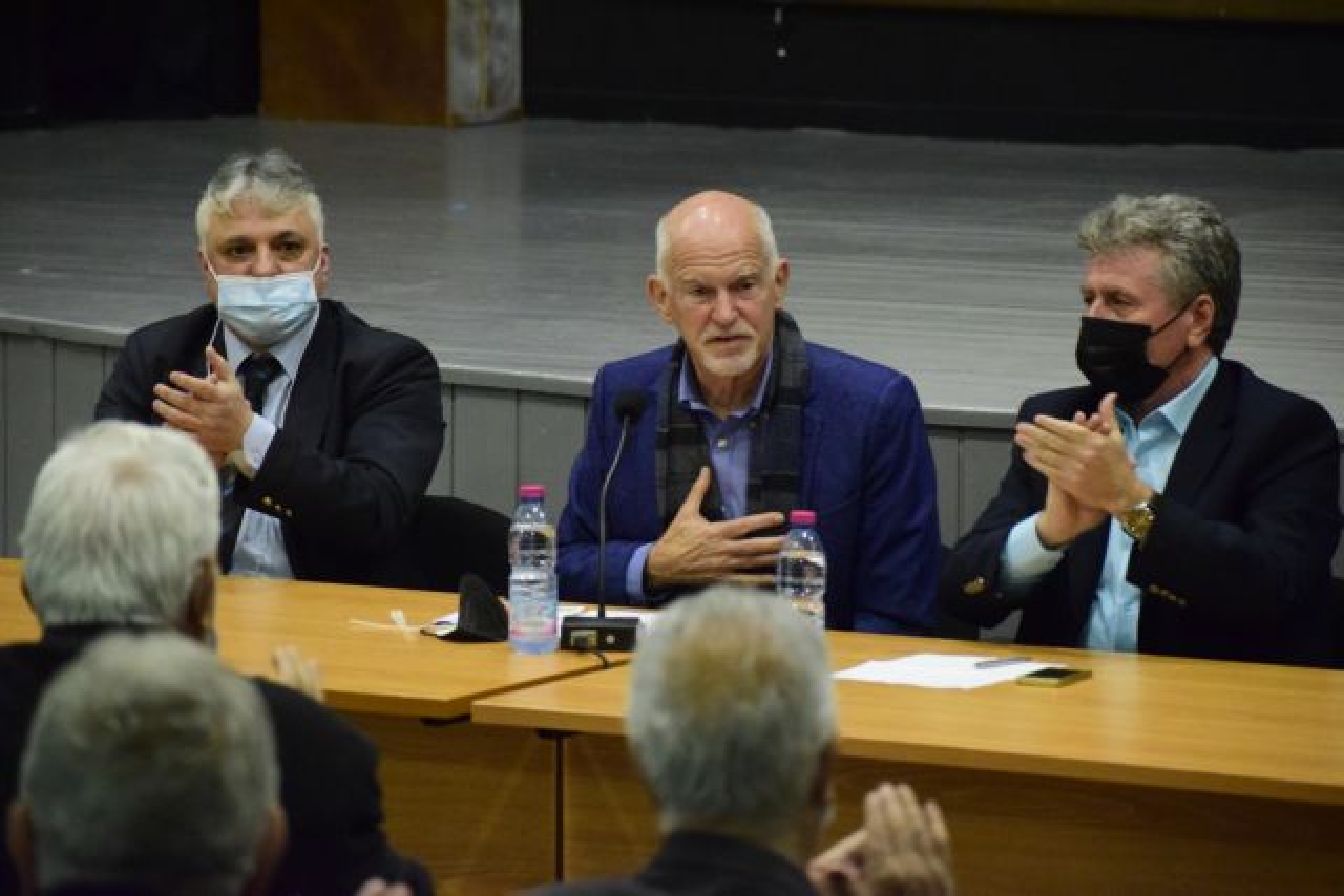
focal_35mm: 195
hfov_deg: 10.5
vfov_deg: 7.0
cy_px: 448
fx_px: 7281
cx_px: 672
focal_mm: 130
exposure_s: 1/125
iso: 8000
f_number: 4.8
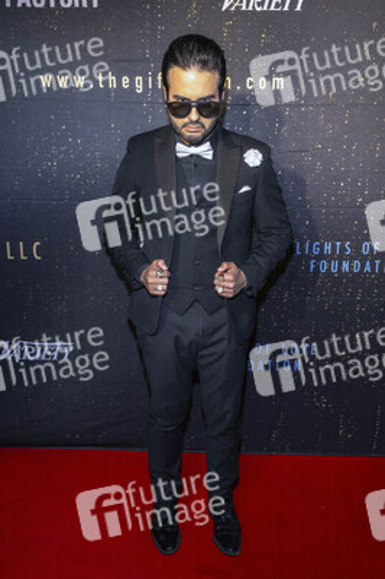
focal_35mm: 29
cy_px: 290
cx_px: 192
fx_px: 466
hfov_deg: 44.9
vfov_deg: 63.7
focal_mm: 29
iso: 800
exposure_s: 1/200
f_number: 5.6
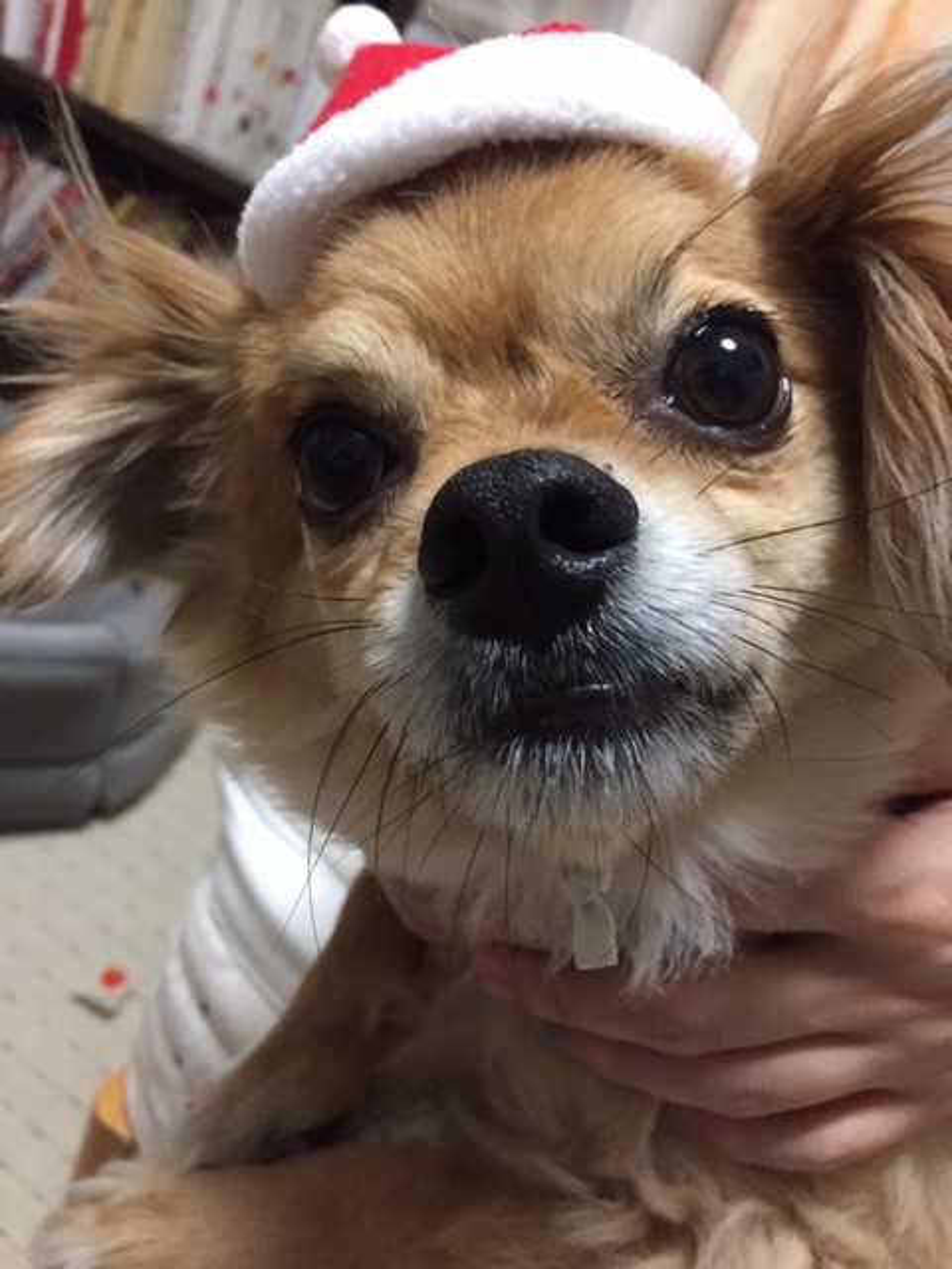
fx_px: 1063
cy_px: 634
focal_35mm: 29
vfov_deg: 61.7
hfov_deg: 48.2
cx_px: 476
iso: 250
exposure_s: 1/30
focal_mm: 4.15
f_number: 2.2
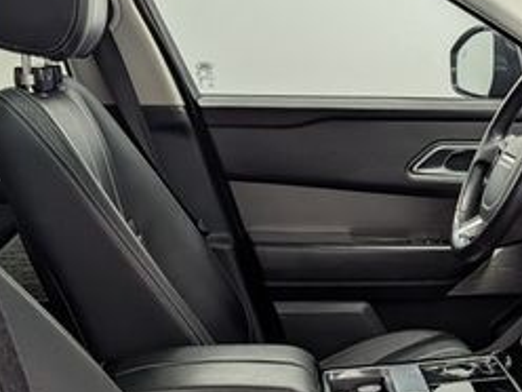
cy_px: 371
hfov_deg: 30.4
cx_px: 421
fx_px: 935
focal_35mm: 62
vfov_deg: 22.9
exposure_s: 1/60
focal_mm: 6.9
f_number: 1.68
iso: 21
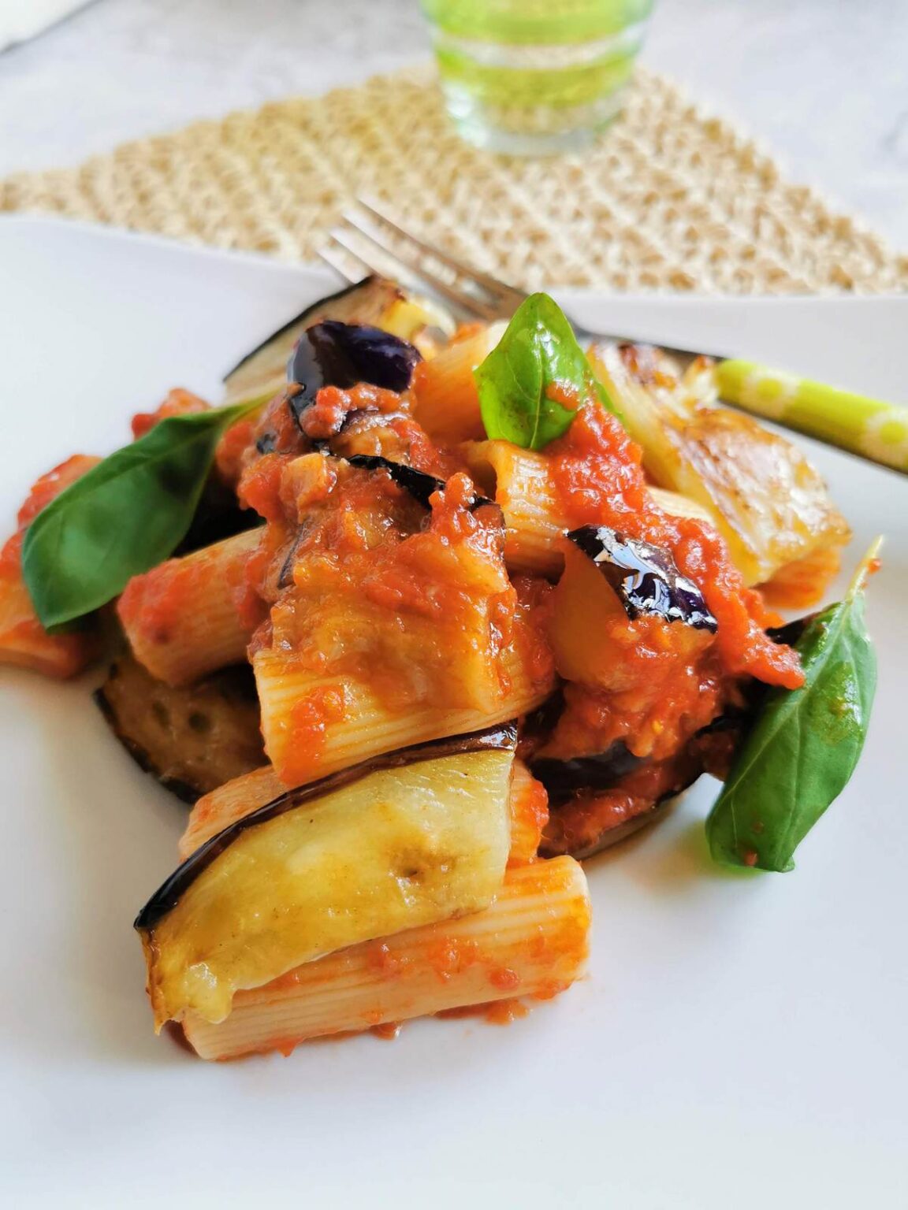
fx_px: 944
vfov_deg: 65.3
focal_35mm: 27
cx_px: 454
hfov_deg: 51.4
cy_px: 605
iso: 125
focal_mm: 5.56
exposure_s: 1/120
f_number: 1.6
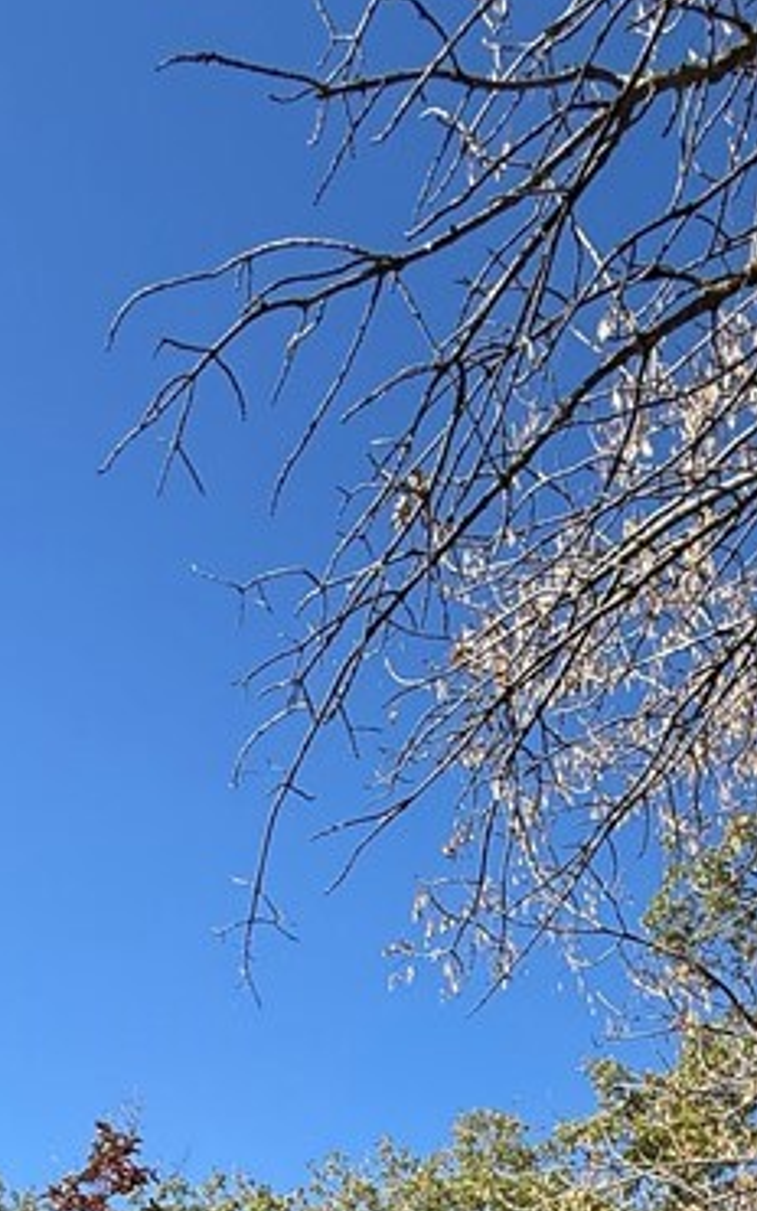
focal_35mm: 41
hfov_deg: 31.3
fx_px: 1353
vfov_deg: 37.6
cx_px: 356
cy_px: 1420
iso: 50
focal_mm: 2.22
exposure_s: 1/734
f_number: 2.2
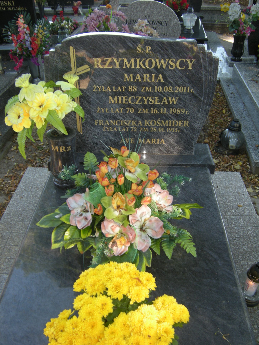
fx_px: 309
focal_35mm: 31
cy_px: 172
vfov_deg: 58.4
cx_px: 130
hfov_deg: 45.4
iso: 64
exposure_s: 1/52.8
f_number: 2.9
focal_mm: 5.3
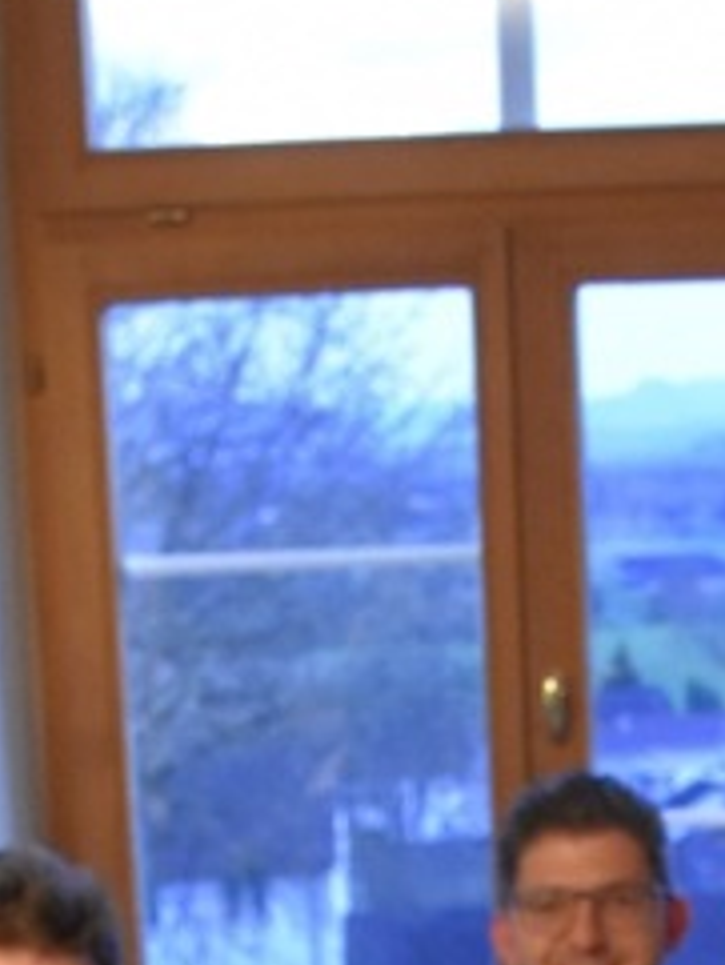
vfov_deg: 14.5
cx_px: 637
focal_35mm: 129
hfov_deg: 11.4
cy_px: 1349
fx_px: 3599
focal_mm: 18
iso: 3200
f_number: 4
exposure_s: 1/60
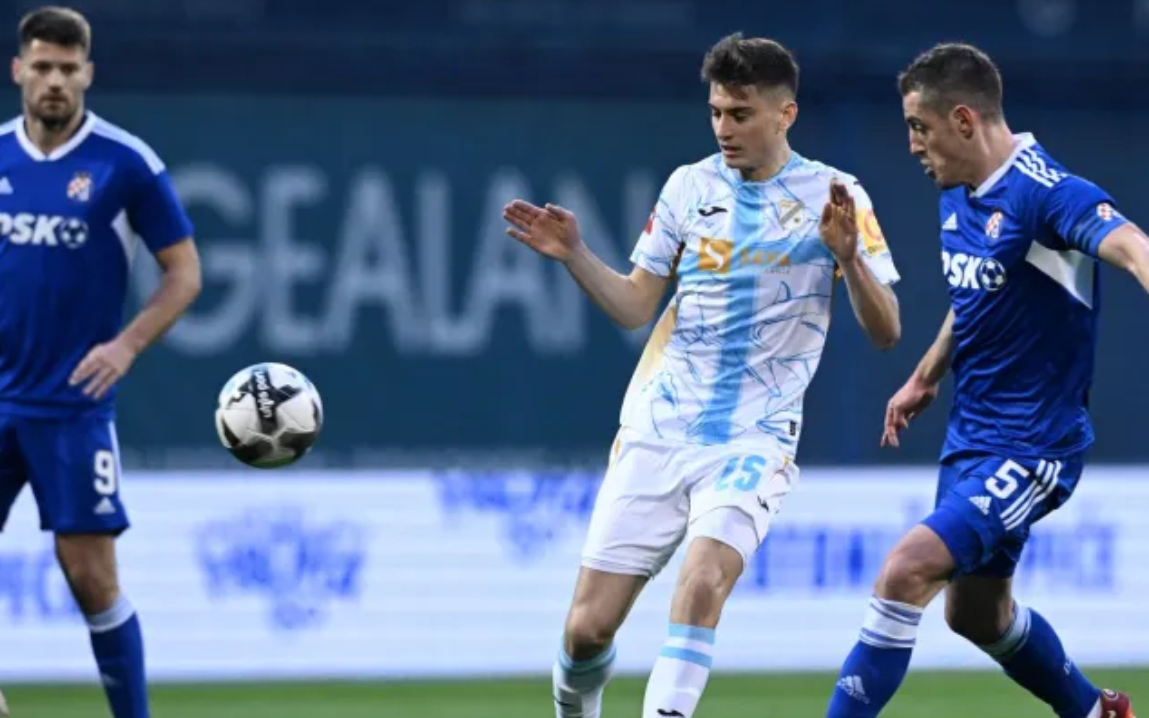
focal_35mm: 489
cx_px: 567
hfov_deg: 4.3
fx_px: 15310
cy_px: 436
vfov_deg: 2.7
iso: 4000
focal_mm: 400
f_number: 4
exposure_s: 1/1600
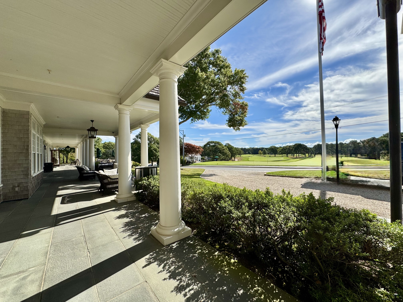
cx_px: 202
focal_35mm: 14
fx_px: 163
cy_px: 151
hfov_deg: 102.1
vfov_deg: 85.7
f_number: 2.2
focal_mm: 2.22
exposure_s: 1/2415
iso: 50
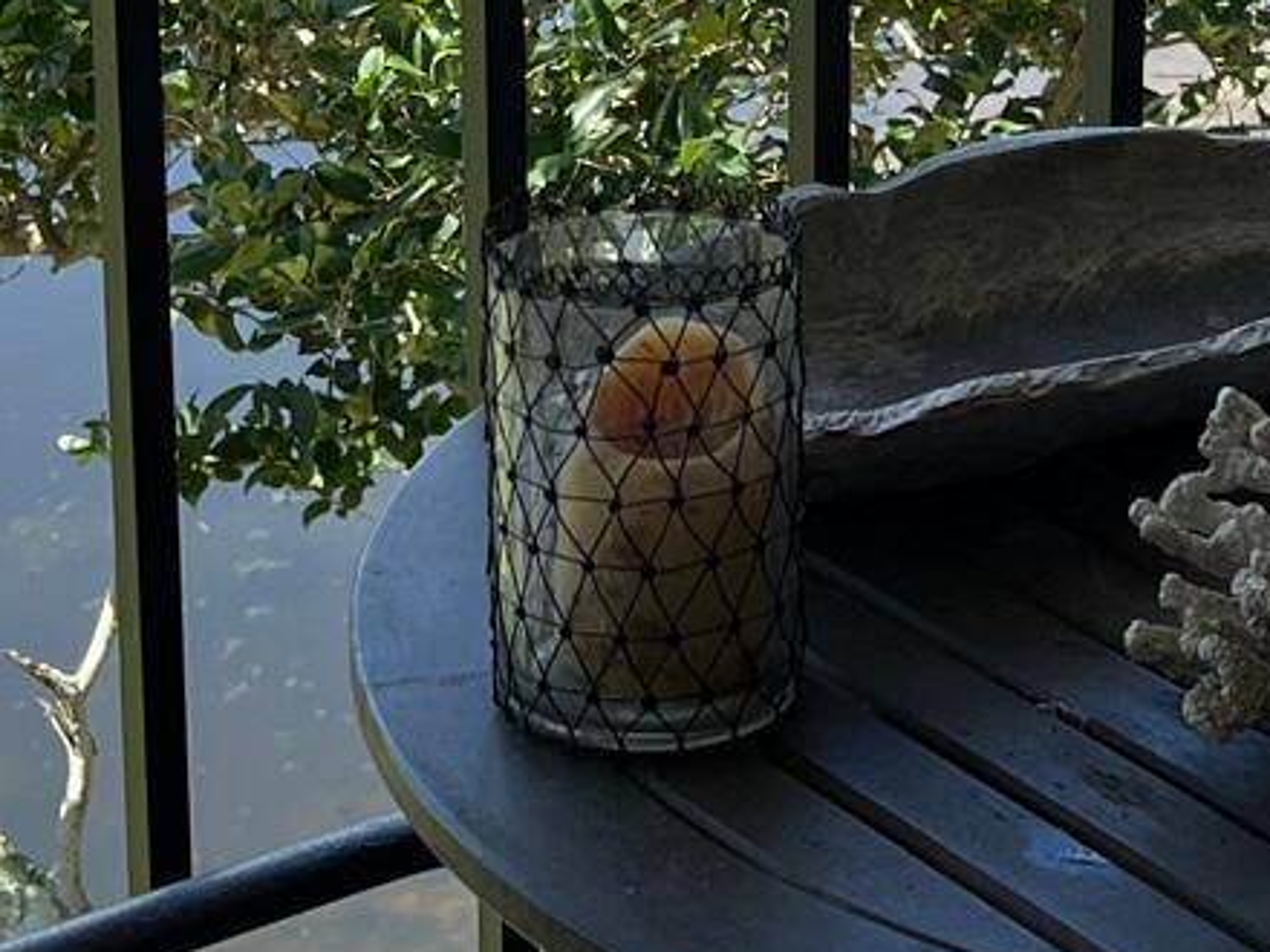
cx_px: 505
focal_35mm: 119
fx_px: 4366
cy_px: 29
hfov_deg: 16.5
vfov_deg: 12.3
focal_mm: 5.7
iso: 50
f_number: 1.5
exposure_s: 1/1344
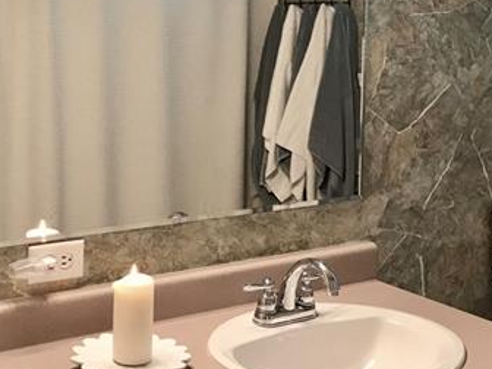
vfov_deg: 22.7
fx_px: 910
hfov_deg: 29.7
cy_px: 97
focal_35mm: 64
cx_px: 114
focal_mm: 3.99
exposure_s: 1/30
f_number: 1.8
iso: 32
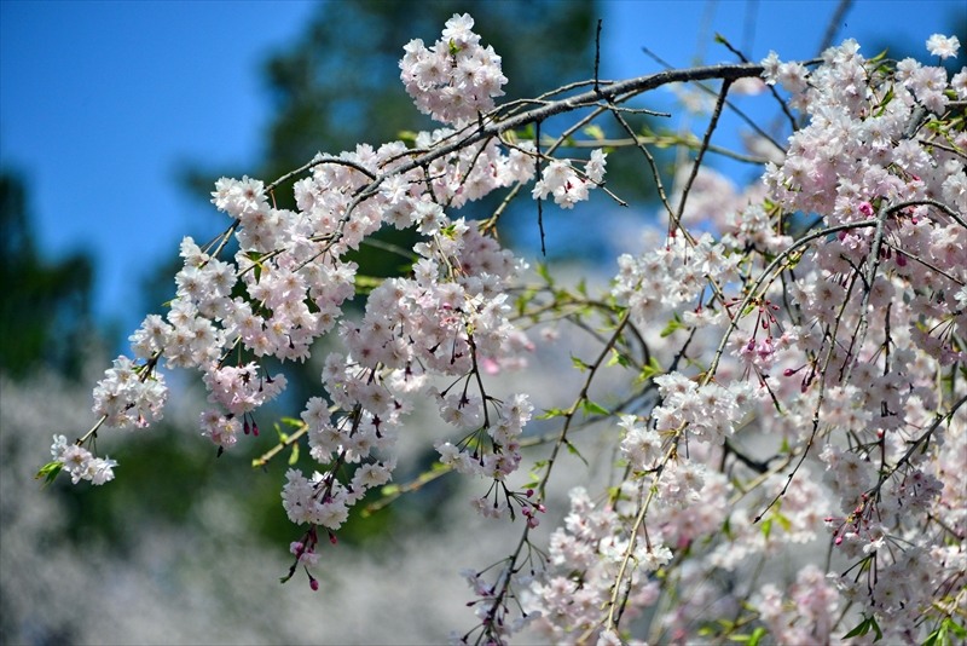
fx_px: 8061
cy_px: 323
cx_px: 484
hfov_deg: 6.9
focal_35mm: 300
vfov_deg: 4.6
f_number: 5.6
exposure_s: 1/3200
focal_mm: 300
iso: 400
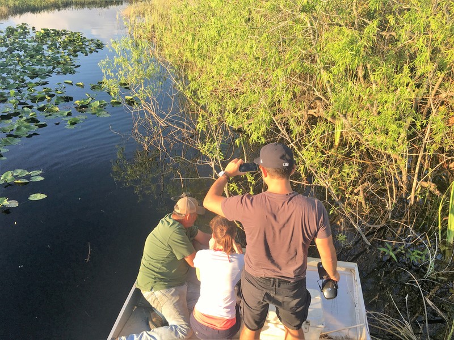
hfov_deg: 61.7
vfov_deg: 48.2
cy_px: 170
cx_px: 227
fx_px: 380
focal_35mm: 29
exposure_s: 1/286
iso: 25
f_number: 2.2
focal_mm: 4.15
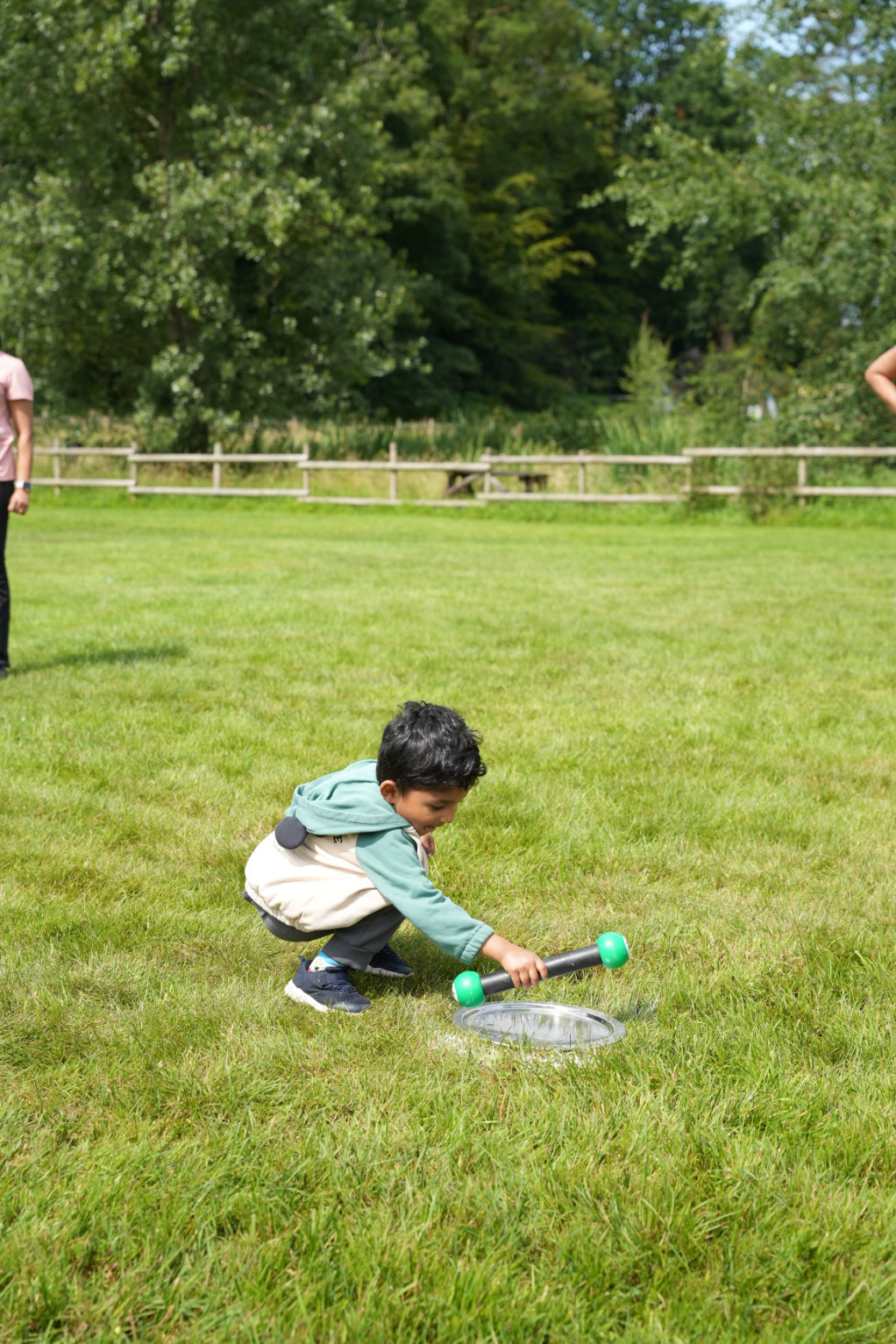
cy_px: 672
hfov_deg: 26.0
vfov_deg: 38.2
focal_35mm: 52
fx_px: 1941
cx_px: 448
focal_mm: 51.6
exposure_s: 1/800
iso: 250
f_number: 5
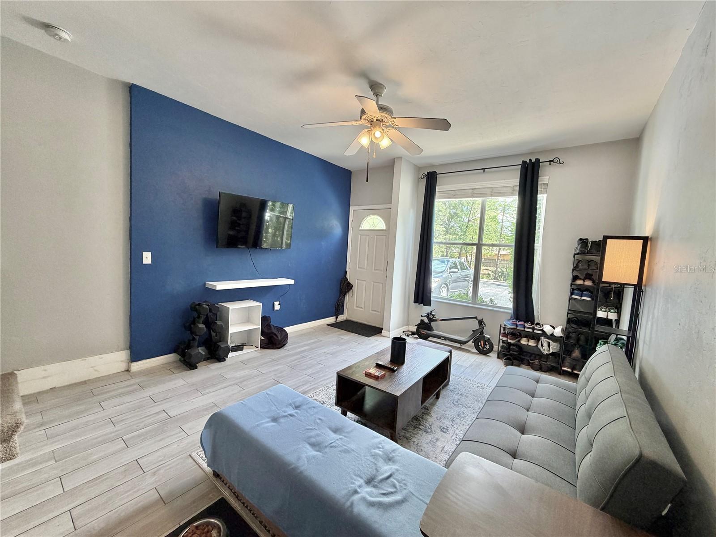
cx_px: 358
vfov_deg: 85.7
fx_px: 290
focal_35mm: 14
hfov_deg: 102.1
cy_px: 268
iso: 160
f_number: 2.2
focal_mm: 2.22
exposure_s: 1/60
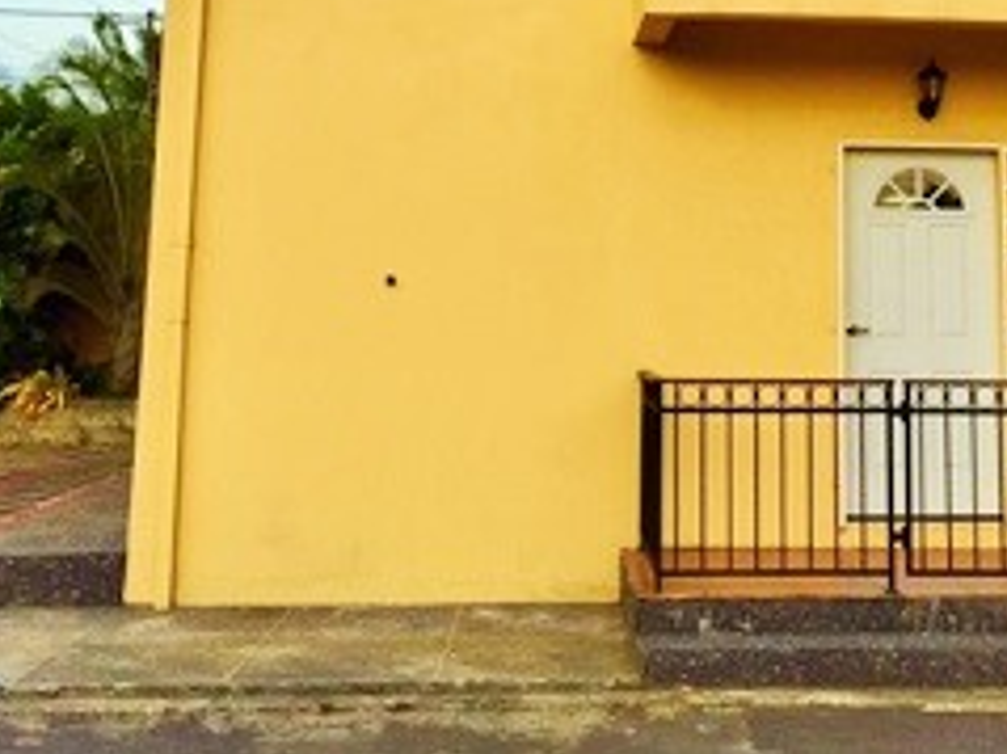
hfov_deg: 34.0
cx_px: 693
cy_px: 55
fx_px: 1628
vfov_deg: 25.2
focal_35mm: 56
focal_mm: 4.15
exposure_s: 1/100
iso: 40
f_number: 2.2
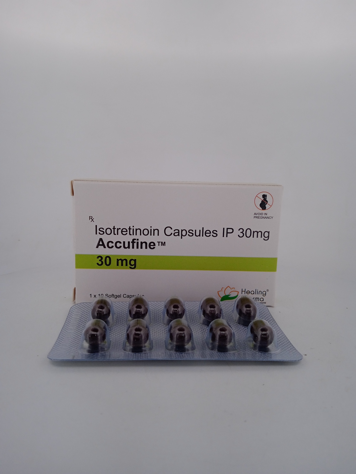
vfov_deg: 63.4
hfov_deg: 49.7
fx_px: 384
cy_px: 237
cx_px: 178
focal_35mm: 28
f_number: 2.2
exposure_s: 1/209
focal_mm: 3.43
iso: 100
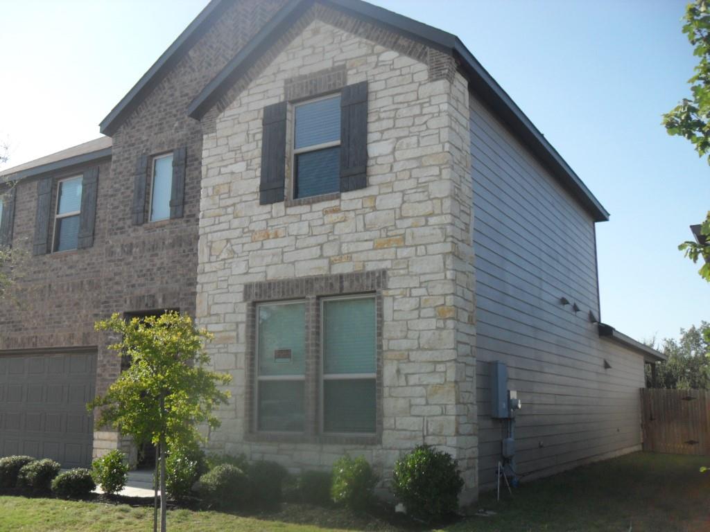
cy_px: 266
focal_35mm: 35
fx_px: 718
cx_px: 355
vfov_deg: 40.7
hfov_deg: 52.6
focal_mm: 6.2
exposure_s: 1/125
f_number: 8.9
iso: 100
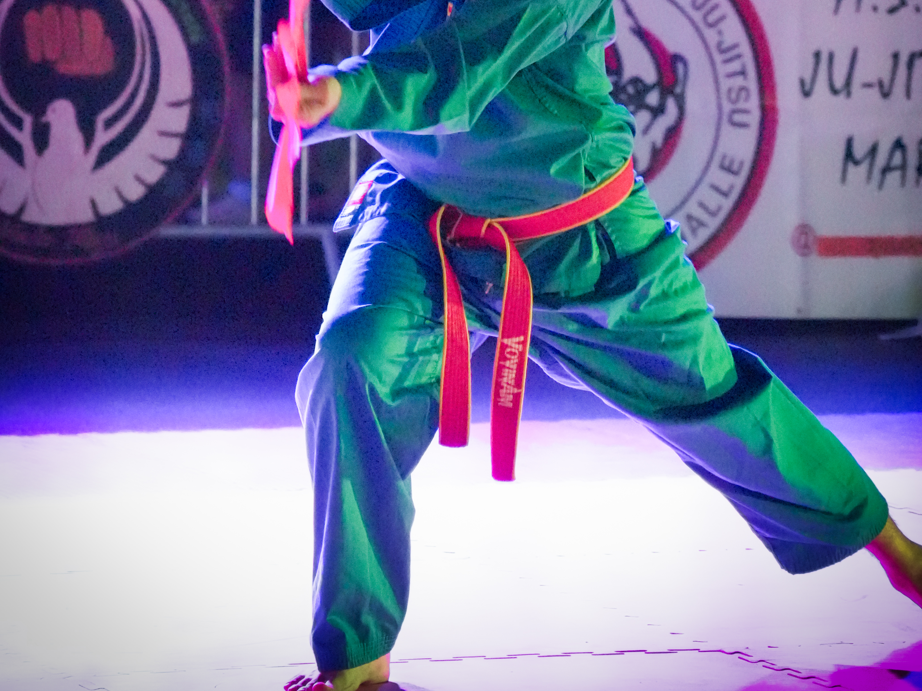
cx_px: 462
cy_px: 68
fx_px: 6065
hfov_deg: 8.7
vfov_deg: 6.5
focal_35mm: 228
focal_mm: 105
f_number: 4
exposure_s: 1/250
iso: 12800
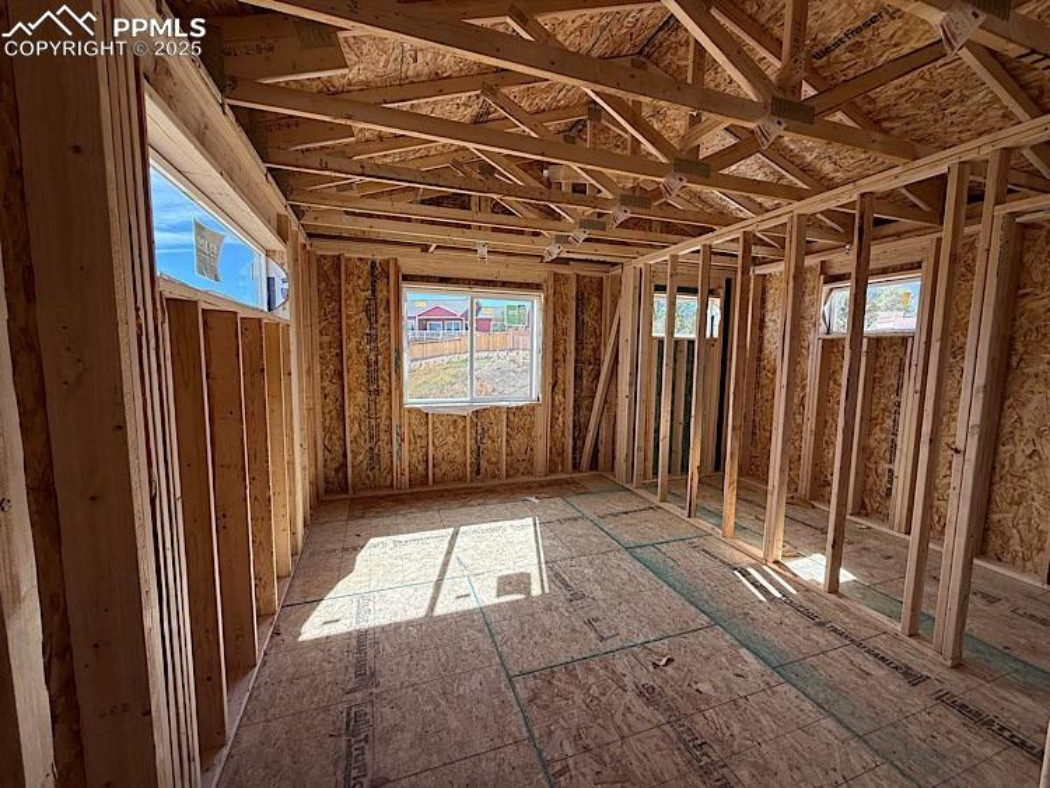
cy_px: 394
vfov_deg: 85.7
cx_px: 525
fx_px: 425
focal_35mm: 14
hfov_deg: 102.0
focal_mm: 2.22
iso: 64
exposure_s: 1/249
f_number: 2.2
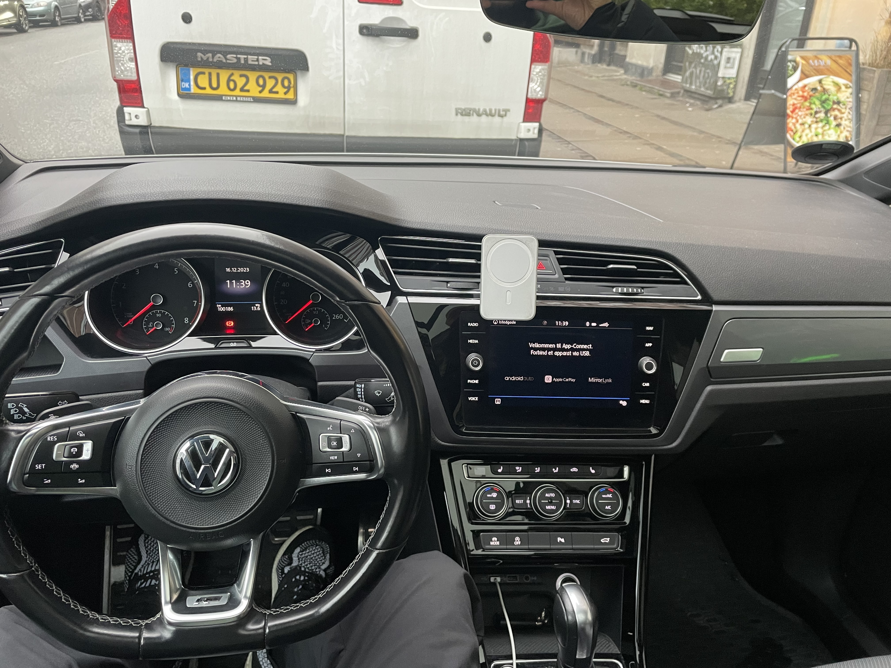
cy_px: 334
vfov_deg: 53.1
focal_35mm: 26
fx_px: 669
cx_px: 446
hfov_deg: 67.3
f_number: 1.6
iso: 250
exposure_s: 1/50
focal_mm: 4.2
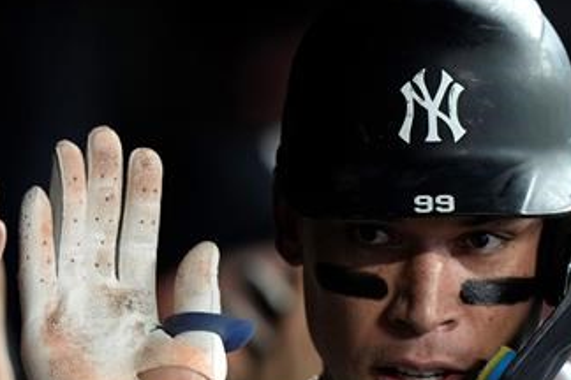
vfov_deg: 1.7
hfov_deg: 2.6
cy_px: 277
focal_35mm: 802
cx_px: 368
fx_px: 12720
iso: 2000
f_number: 2.8
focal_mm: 400
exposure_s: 1/1000
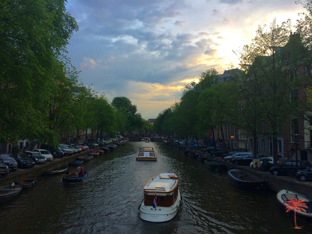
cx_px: 156
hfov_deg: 61.7
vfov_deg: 48.2
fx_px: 261
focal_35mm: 29
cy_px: 117
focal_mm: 4.15
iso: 50
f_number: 2.2
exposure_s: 1/120
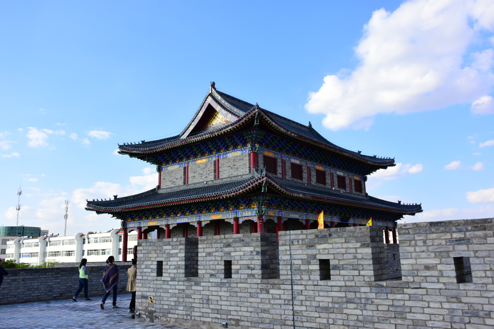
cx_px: 247
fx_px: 412
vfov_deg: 43.6
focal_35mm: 30
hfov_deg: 61.9
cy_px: 164
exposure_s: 1/640
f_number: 6.3
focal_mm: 20
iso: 200
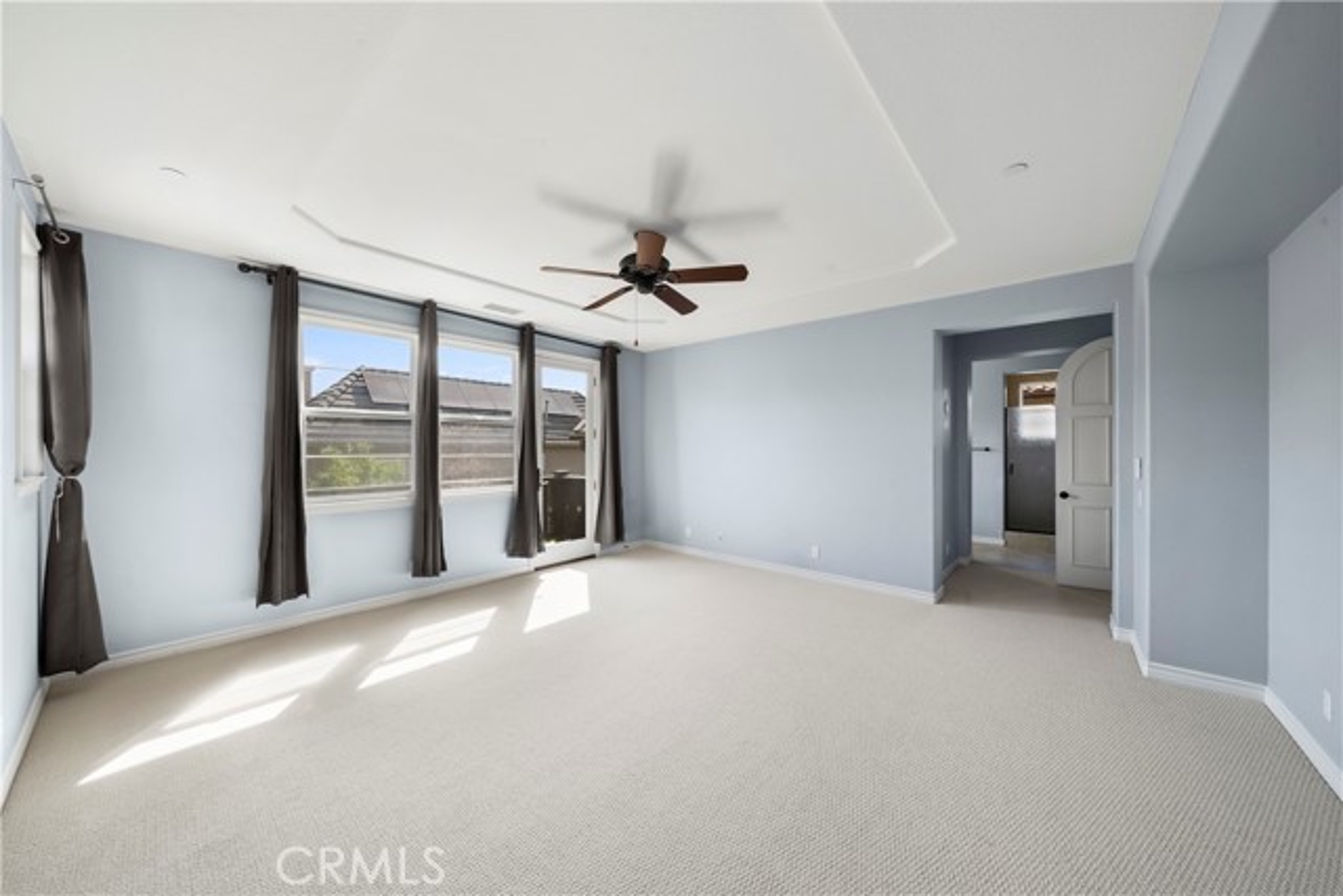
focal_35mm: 12
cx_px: 672
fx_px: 448
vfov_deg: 90.0
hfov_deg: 112.6
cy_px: 448
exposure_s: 1/15
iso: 640
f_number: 11
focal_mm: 12
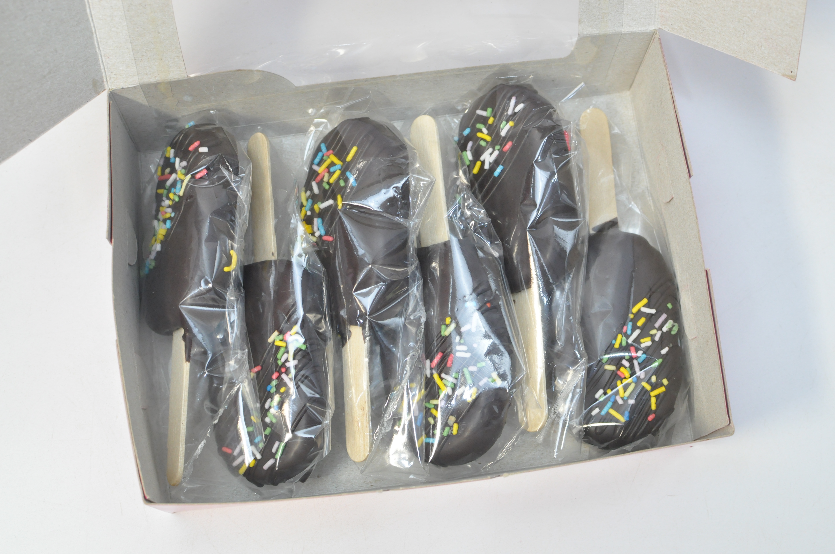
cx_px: 418
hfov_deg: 37.9
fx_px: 1216
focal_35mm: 52
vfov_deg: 25.7
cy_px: 277
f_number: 6.3
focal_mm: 35
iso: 1250
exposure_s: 1/80
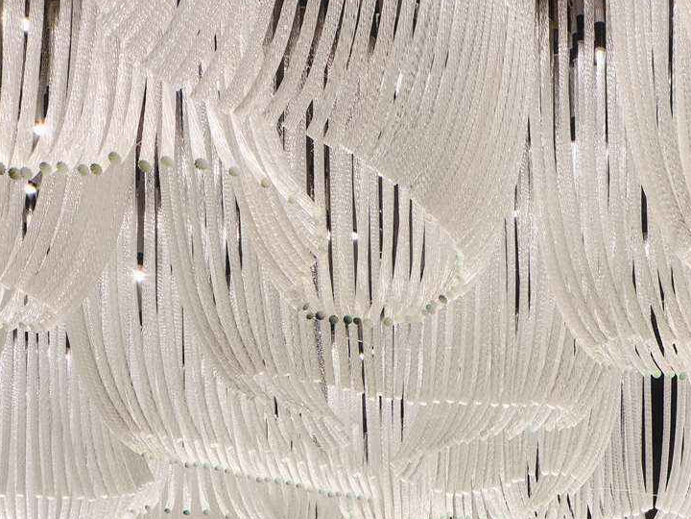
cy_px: 783
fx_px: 1517
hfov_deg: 25.1
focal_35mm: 76
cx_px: 579
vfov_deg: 17.4
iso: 200
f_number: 16
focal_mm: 24
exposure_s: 1/4
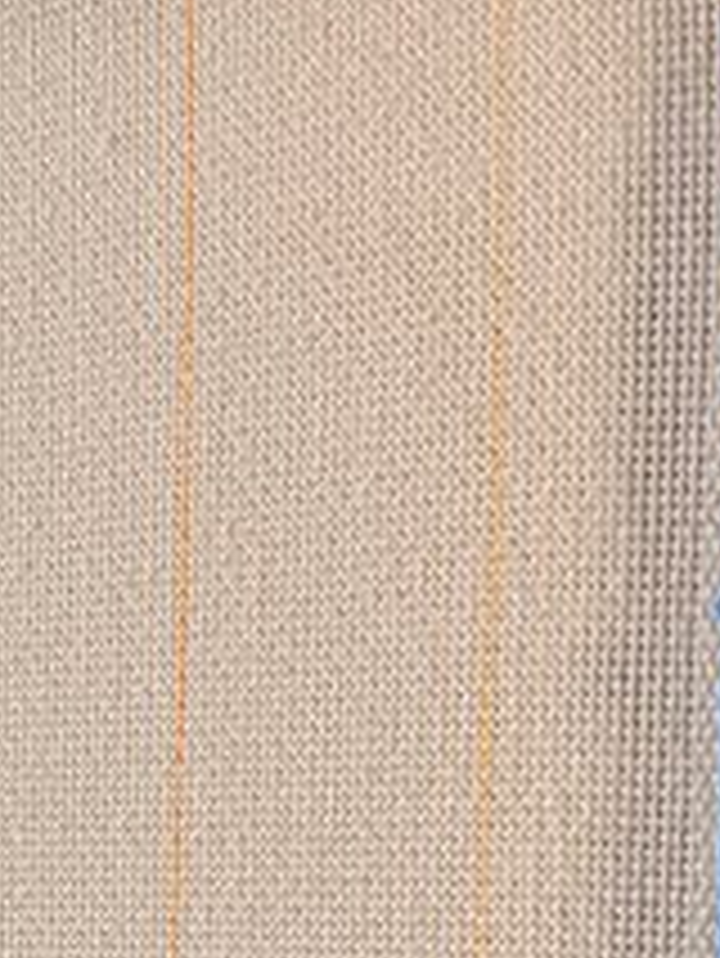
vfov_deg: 14.2
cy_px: 1088
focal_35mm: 135
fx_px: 3740
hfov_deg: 10.8
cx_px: -148
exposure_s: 1/121
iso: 50
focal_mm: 6.76
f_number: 1.78
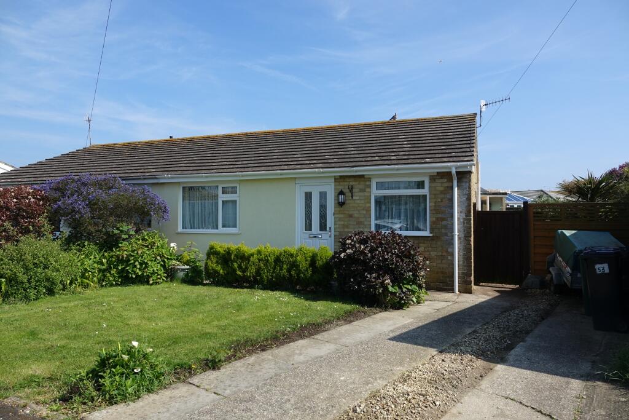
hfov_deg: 73.7
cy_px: 210
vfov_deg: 53.1
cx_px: 314
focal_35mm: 24
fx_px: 419
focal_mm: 8.8
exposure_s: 1/800
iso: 100
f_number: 4
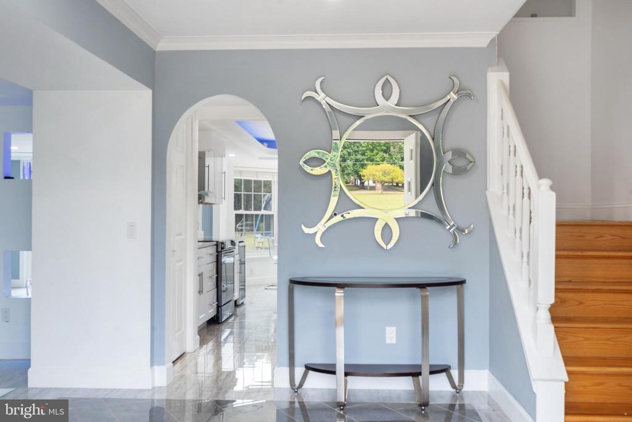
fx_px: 597
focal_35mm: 34
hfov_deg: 55.8
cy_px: 211
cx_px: 316
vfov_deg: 38.9
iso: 400
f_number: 9
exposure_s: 1/25
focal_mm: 34
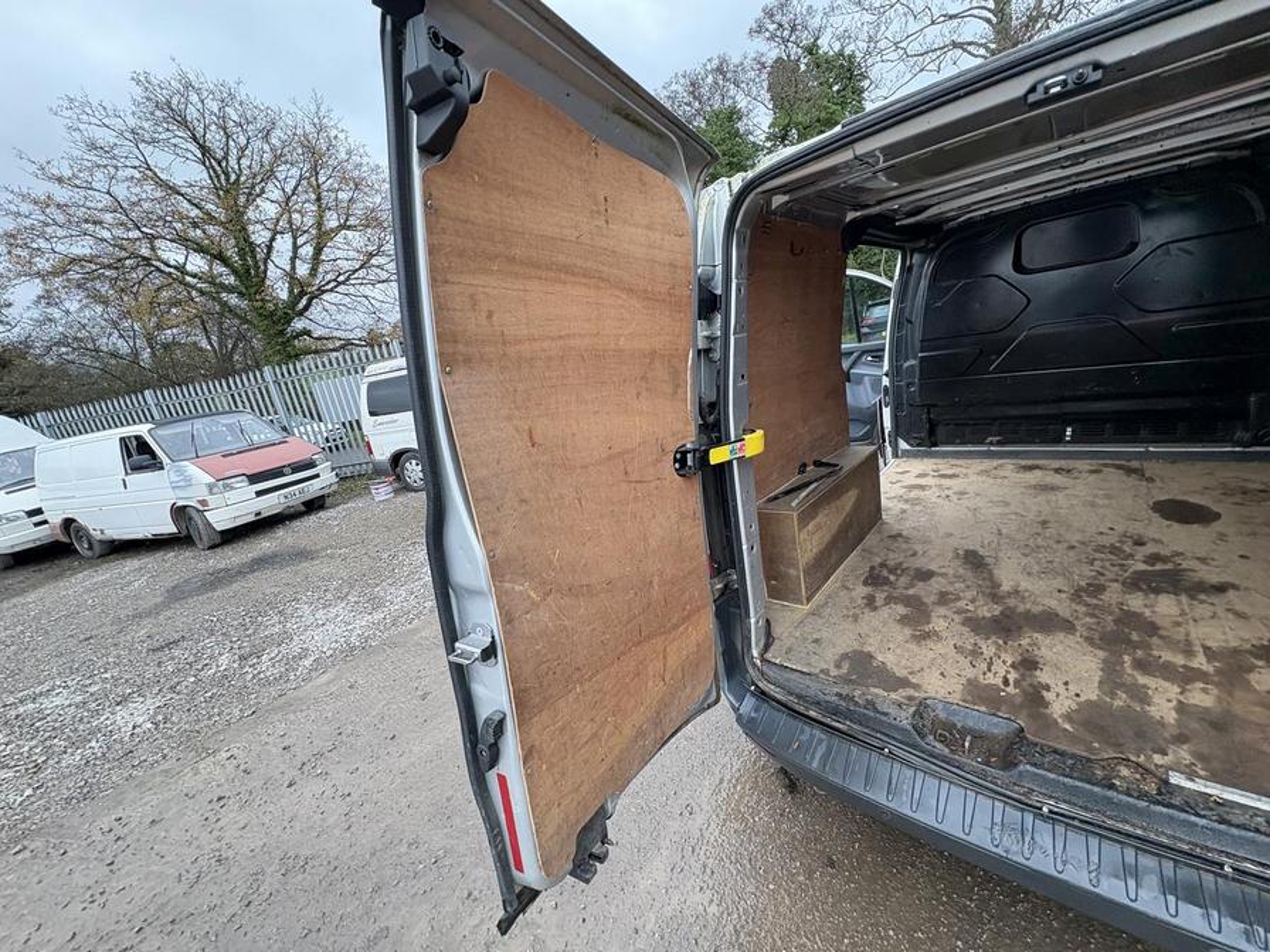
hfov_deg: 102.1
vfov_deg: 85.7
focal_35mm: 14
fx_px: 514
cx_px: 635
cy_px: 476
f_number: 2.2
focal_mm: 2.22
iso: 50
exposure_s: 1/99
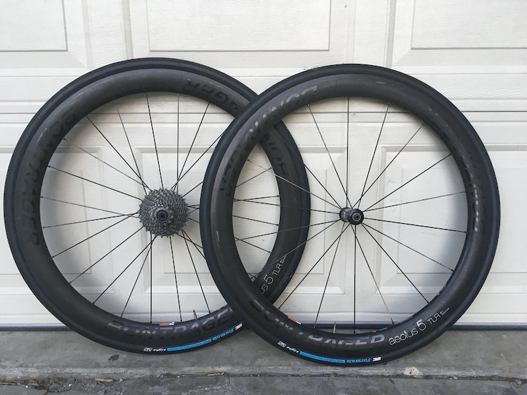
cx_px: 264
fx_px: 442
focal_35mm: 29
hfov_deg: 61.7
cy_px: 198
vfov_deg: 48.2
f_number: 2.2
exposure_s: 1/30
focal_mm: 4.15
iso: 32
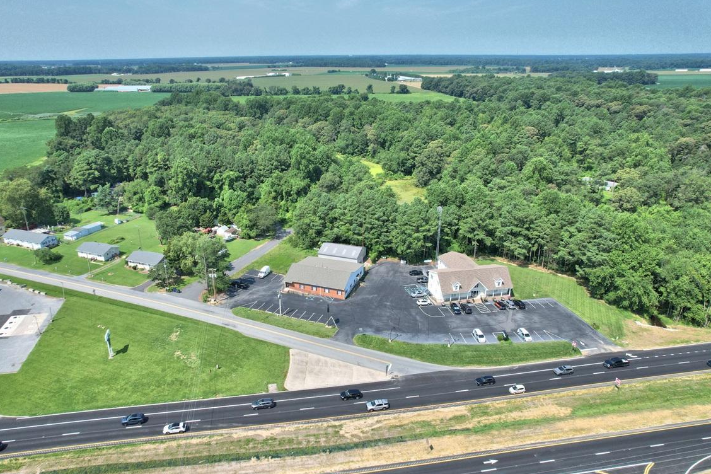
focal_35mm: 24
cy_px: 243
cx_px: 324
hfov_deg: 73.6
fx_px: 474
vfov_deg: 53.1
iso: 200
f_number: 2.8
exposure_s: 1/3200
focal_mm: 8.38
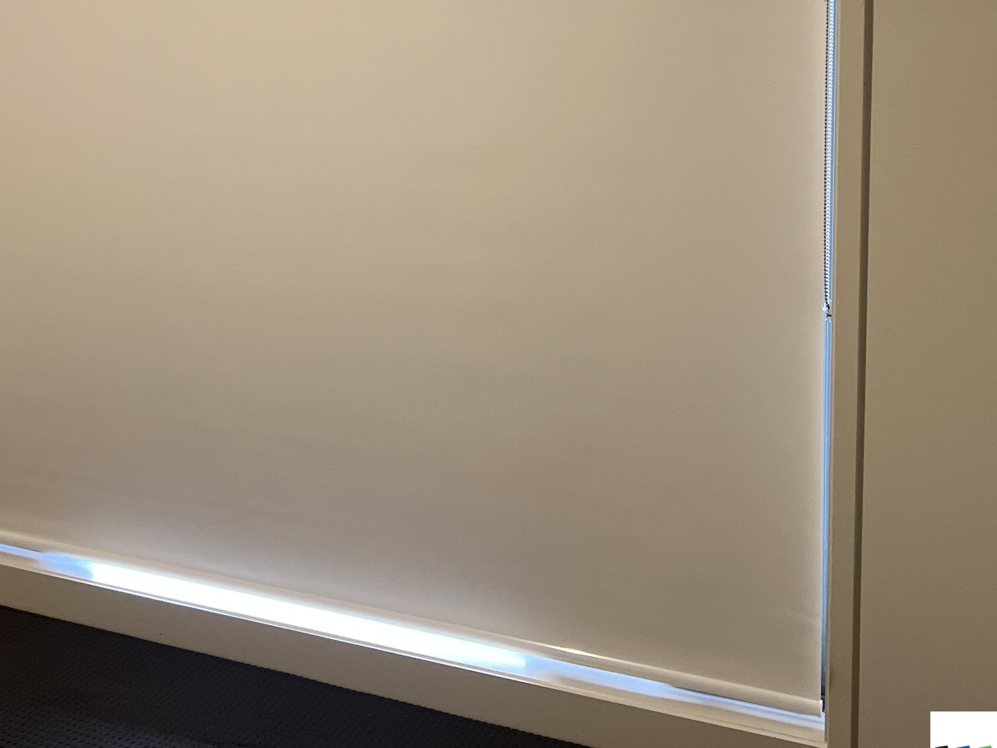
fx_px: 1382
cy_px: 147
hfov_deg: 39.4
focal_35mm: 48
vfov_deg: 29.6
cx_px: 369
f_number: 1.5
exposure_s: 1/50
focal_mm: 5.7
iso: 250
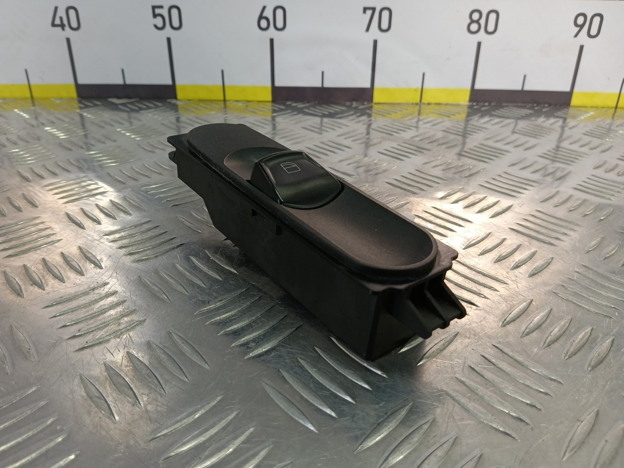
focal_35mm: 23
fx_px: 415
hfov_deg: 73.9
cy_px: 234
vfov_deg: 58.9
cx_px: 312
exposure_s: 1/100
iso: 108
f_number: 1.6
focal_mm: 4.11
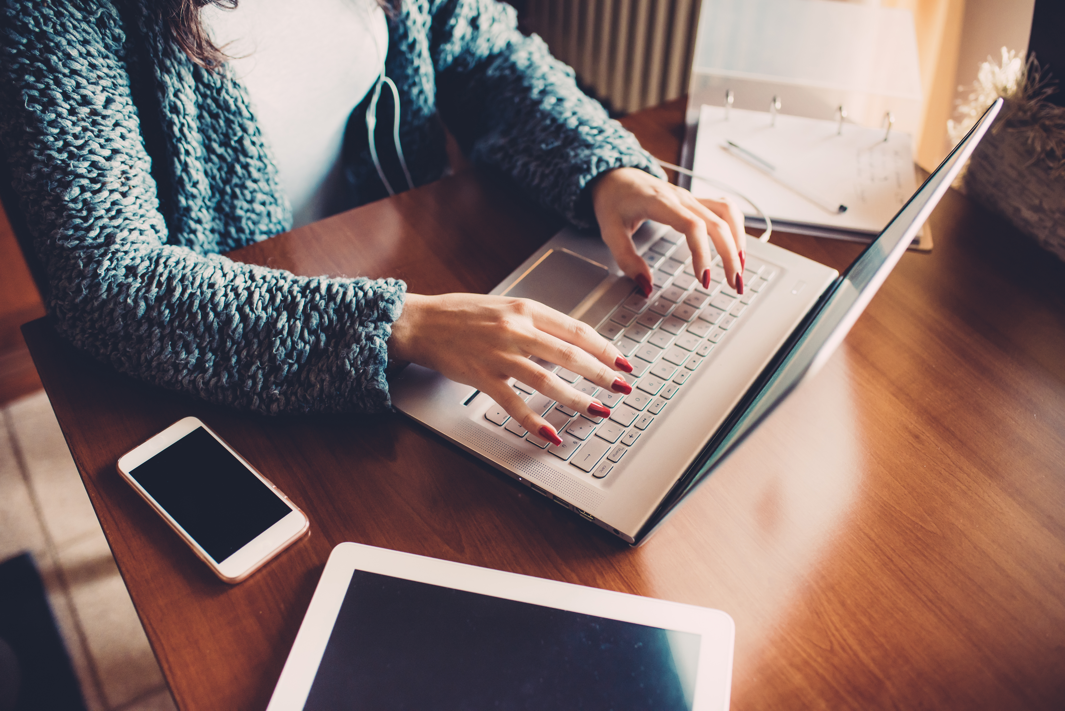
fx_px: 1036
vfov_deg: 37.9
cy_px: 356
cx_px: 532
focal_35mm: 35
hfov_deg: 54.4
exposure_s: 1/250
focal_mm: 35
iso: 640
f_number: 2.8
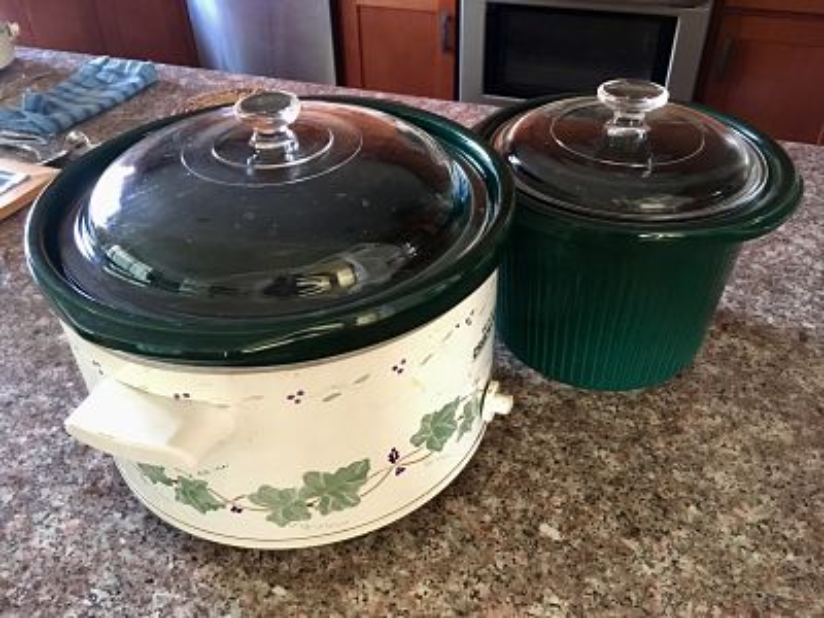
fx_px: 690
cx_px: 412
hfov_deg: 61.7
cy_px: 309
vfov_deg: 48.2
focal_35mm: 29
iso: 320
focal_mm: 4.15
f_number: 2.2
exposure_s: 1/15
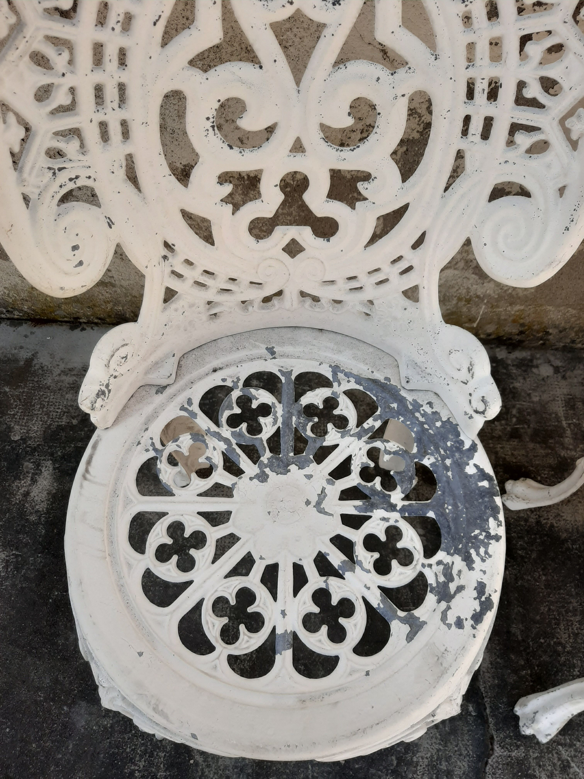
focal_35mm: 26
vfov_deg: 67.3
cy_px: 390
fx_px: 585
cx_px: 292
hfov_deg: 53.1
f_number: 1.7
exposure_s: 1/1374
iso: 40
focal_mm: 3.93
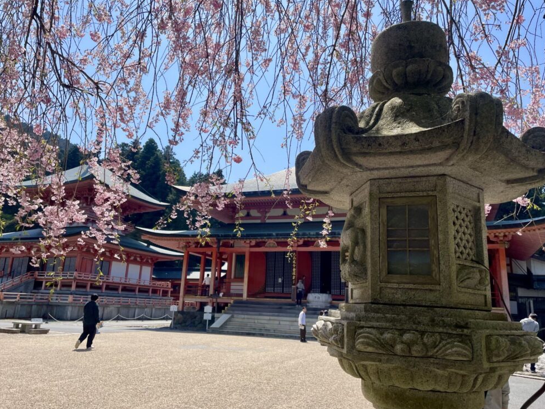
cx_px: 272
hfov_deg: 65.3
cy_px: 201
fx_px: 425
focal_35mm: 27
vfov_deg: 51.4
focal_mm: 4.2
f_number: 1.6
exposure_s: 1/3509
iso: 32
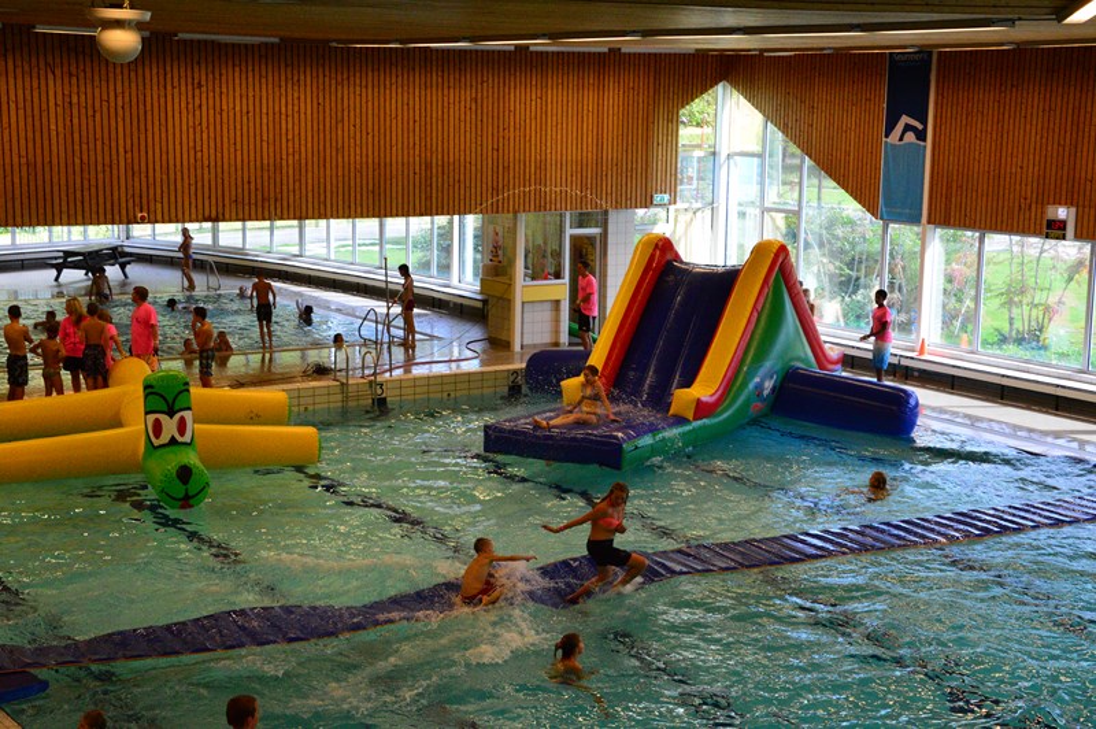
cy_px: 364
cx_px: 548
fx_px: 1734
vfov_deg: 23.7
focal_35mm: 57
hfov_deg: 35.1
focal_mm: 38
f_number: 11
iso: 3200
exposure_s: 1/200
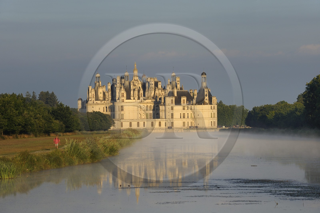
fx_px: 1776
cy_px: 106
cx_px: 160
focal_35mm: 200
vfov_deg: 6.9
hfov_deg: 10.3
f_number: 11
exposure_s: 1/320
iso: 400
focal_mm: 200
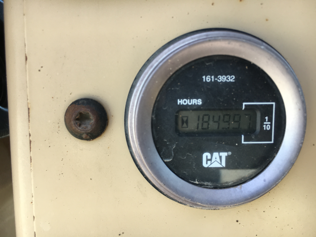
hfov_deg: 61.7
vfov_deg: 48.2
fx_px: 265
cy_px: 118
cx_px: 158
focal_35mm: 29
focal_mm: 4.15
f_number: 2.2
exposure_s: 1/120
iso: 40
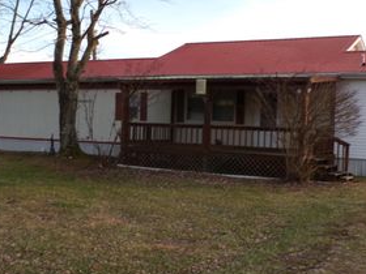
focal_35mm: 50
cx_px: 205
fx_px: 529
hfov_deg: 38.1
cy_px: 118
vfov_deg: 29.1
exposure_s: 1/105
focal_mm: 5
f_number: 4.6
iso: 100
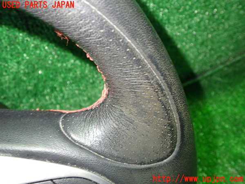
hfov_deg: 56.8
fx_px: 226
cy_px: 92
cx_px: 122
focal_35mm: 32
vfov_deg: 44.2
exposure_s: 1/30
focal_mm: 5.79
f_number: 2.4
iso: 800
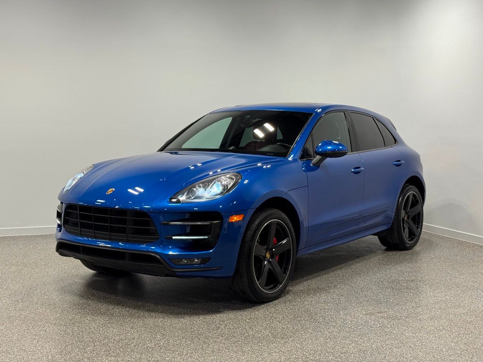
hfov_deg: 39.7
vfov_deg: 30.3
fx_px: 670
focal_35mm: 48
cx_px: 242
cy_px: 181
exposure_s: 1/315
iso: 80
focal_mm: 6.76
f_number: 1.78
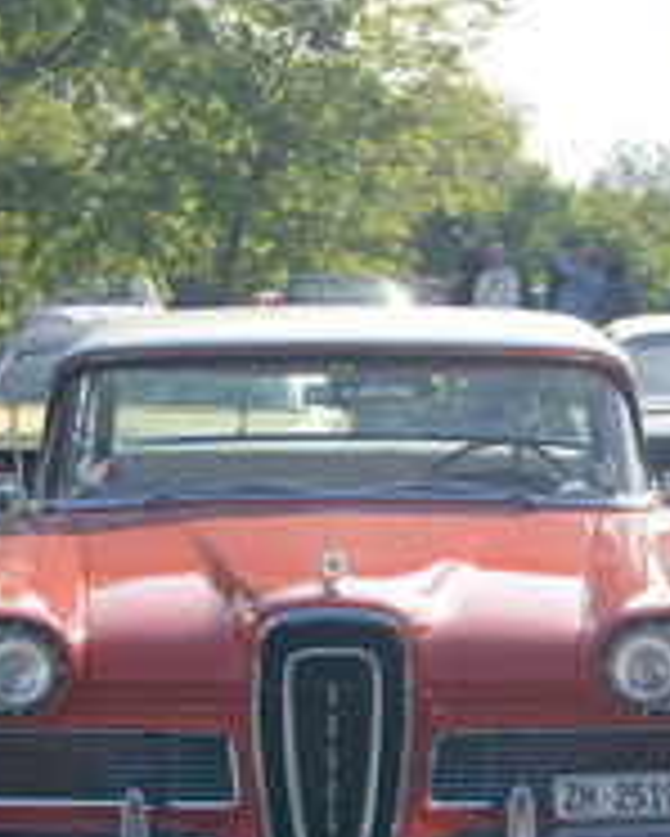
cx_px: 313
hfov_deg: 11.4
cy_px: 644
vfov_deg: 14.1
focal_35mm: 136
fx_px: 3368
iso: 100
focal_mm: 45
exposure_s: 1/100
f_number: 11
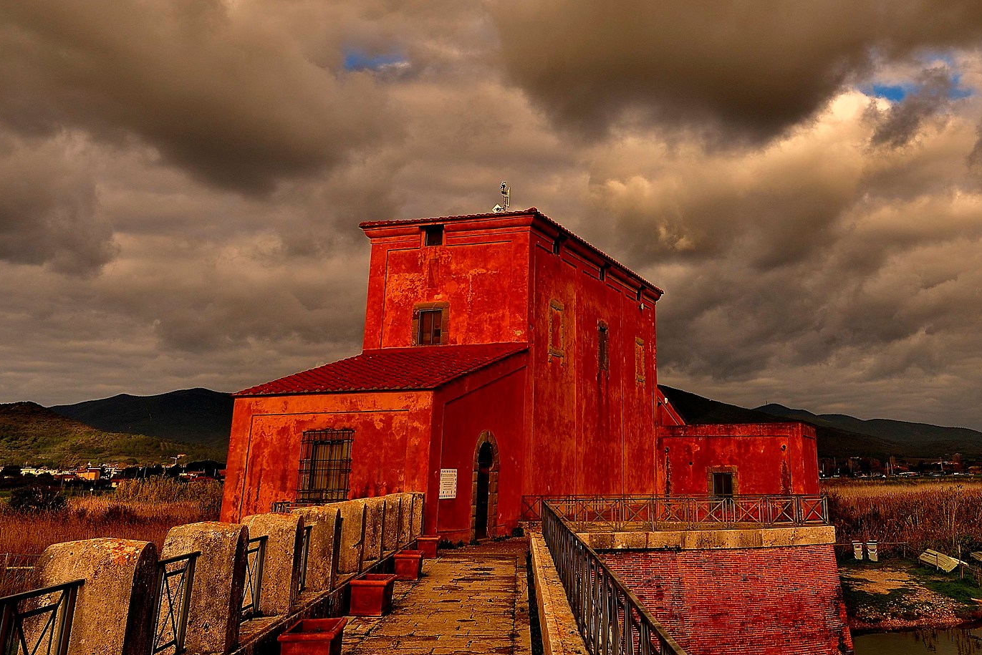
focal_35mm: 35
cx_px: 635
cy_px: 104
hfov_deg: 53.6
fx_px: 955
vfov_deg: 36.2
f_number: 7.1
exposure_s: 1/640
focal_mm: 20
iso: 100
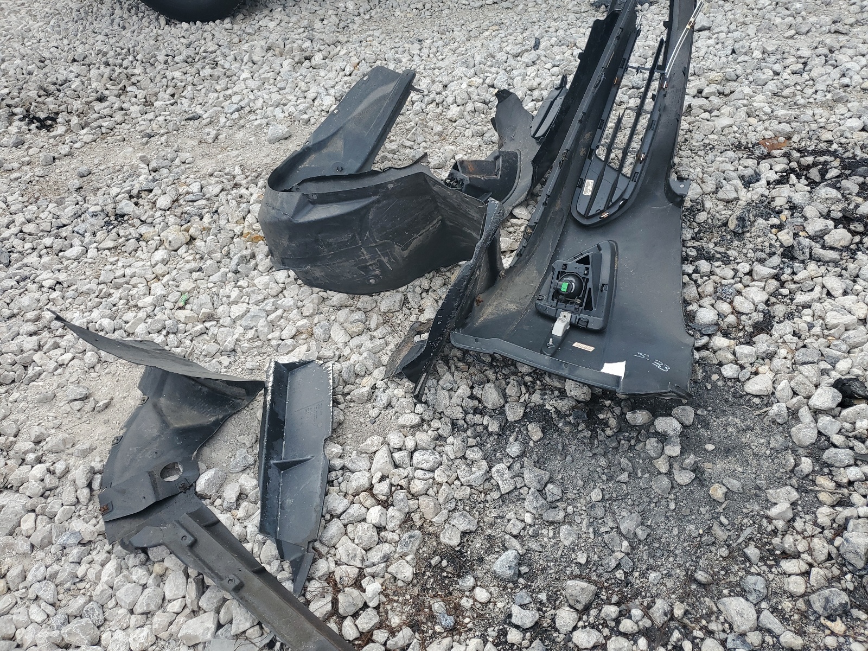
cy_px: 326
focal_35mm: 26
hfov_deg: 67.3
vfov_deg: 53.1
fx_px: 652
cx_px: 434
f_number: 1.5
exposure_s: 1/1000
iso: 50
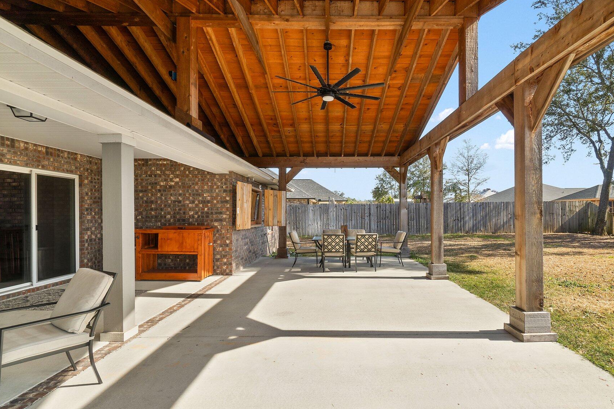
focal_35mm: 18
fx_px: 307
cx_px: 343
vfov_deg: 67.3
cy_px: 217
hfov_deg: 89.6
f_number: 10
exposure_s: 1/50
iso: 100
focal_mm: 10
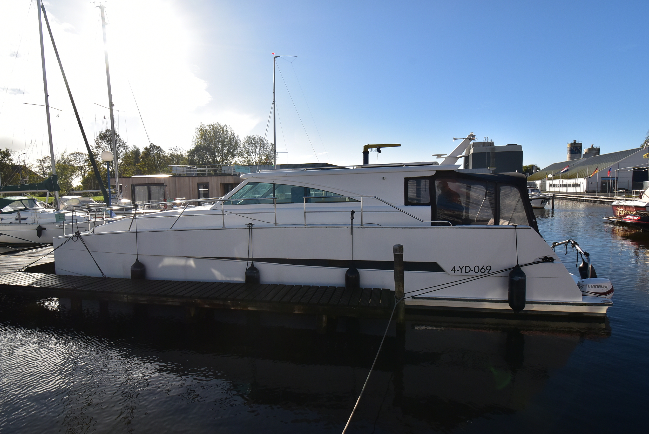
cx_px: 324
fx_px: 325
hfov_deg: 90.0
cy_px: 217
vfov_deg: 67.5
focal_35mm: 18
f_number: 11
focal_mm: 12
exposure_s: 1/500
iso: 400
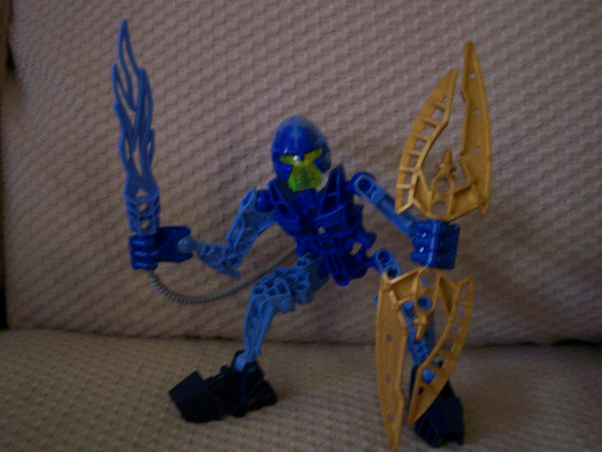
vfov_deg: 37.8
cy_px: 226
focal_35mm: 38
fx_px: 661
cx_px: 301
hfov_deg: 48.9
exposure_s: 1/8
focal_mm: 6.3
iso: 160
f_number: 2.8
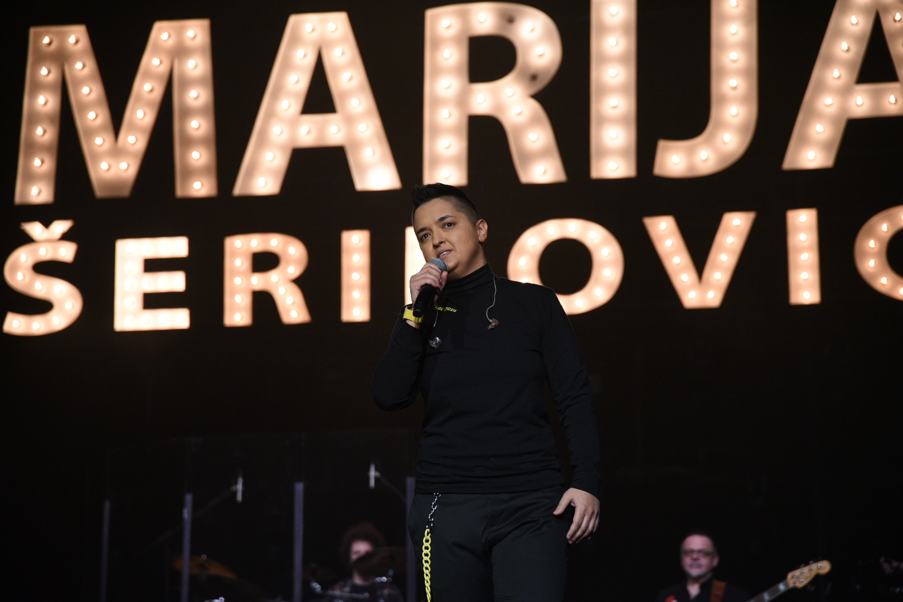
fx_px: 2634
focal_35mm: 105
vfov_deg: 13.0
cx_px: 452
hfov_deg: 19.5
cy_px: 301
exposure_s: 1/250
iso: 2000
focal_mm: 105
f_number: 4
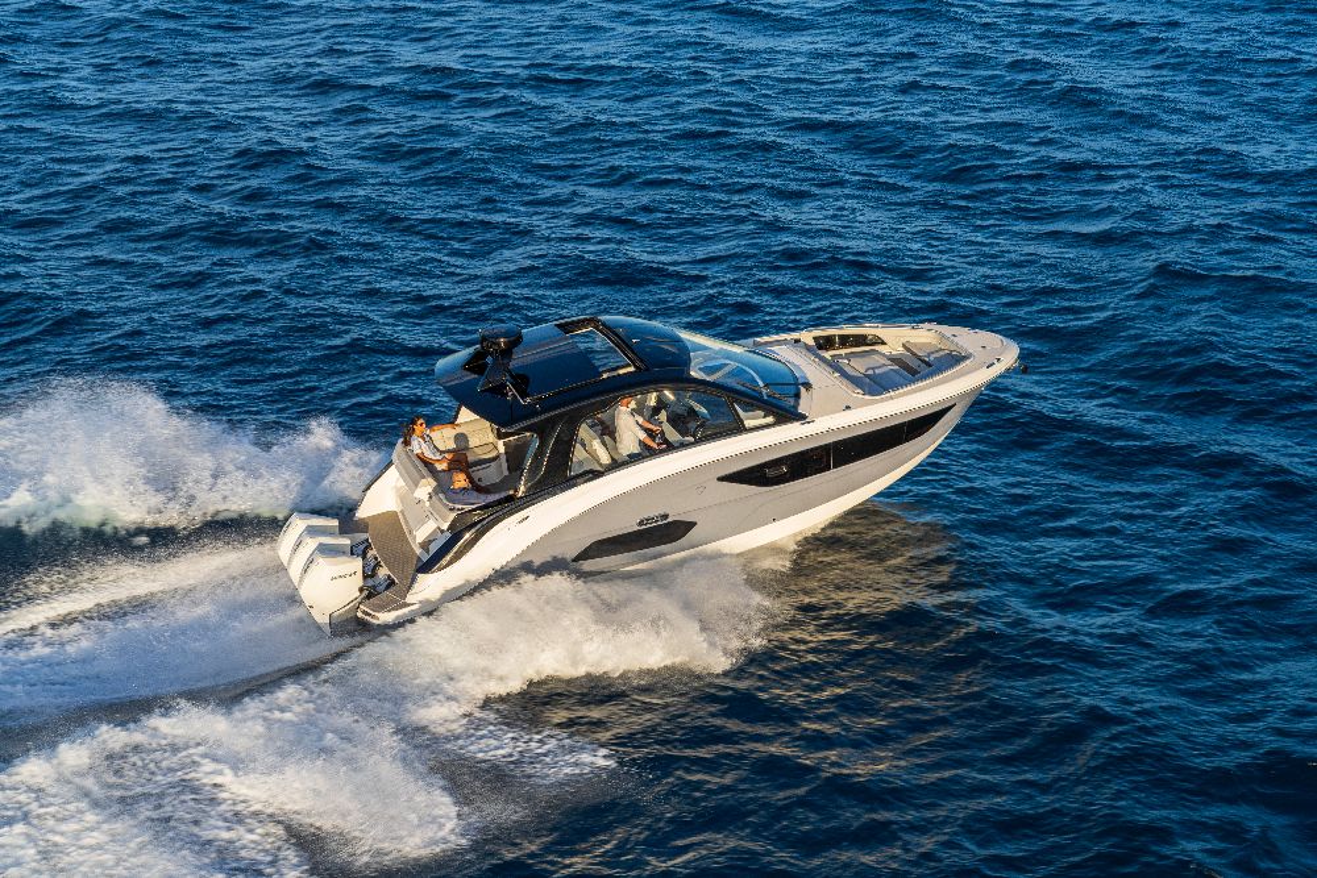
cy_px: 439
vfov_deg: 23.8
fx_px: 2085
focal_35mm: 57
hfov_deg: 35.0
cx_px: 658
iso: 100
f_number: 7.1
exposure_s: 1/200
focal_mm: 57
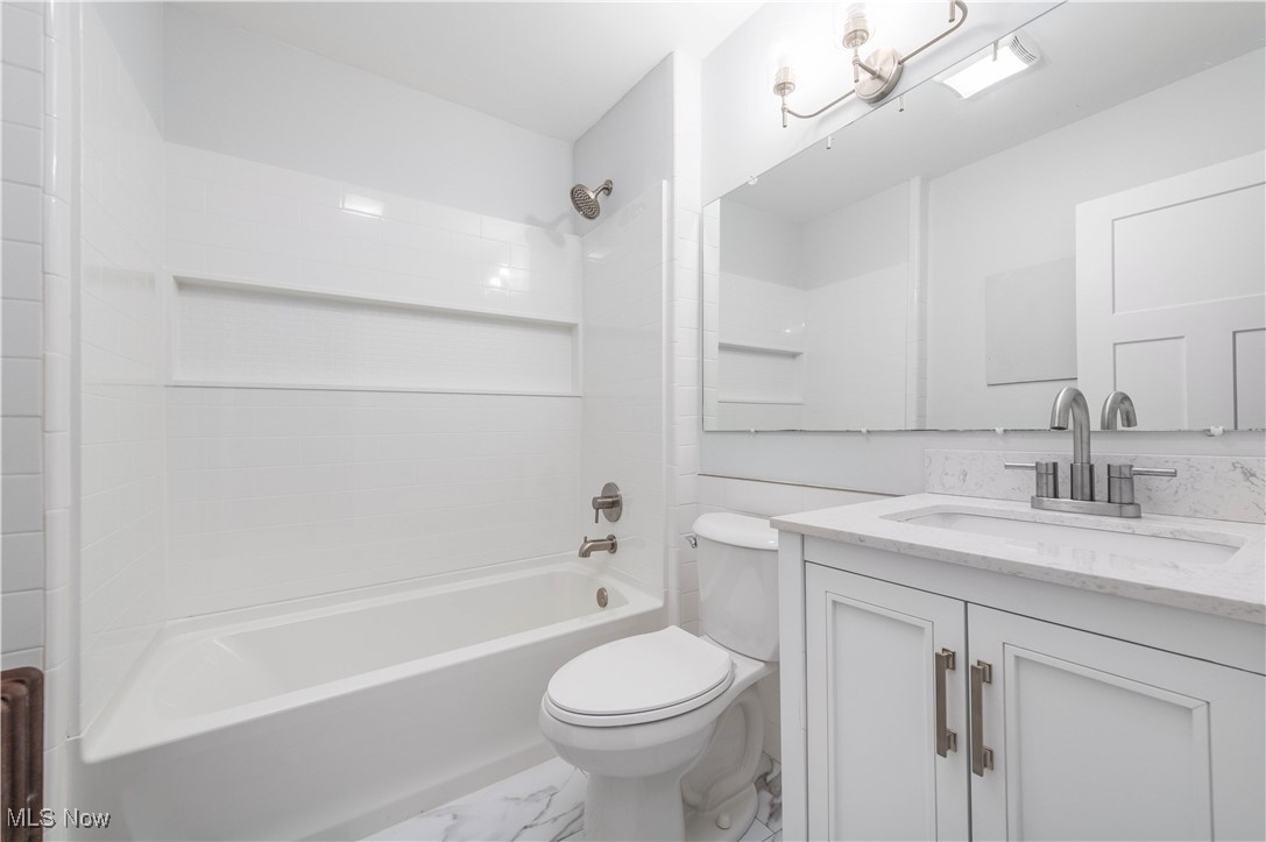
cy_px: 421
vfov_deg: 81.1
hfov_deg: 104.3
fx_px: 492
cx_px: 633
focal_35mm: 14
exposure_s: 1/60
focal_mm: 14
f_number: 8
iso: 320
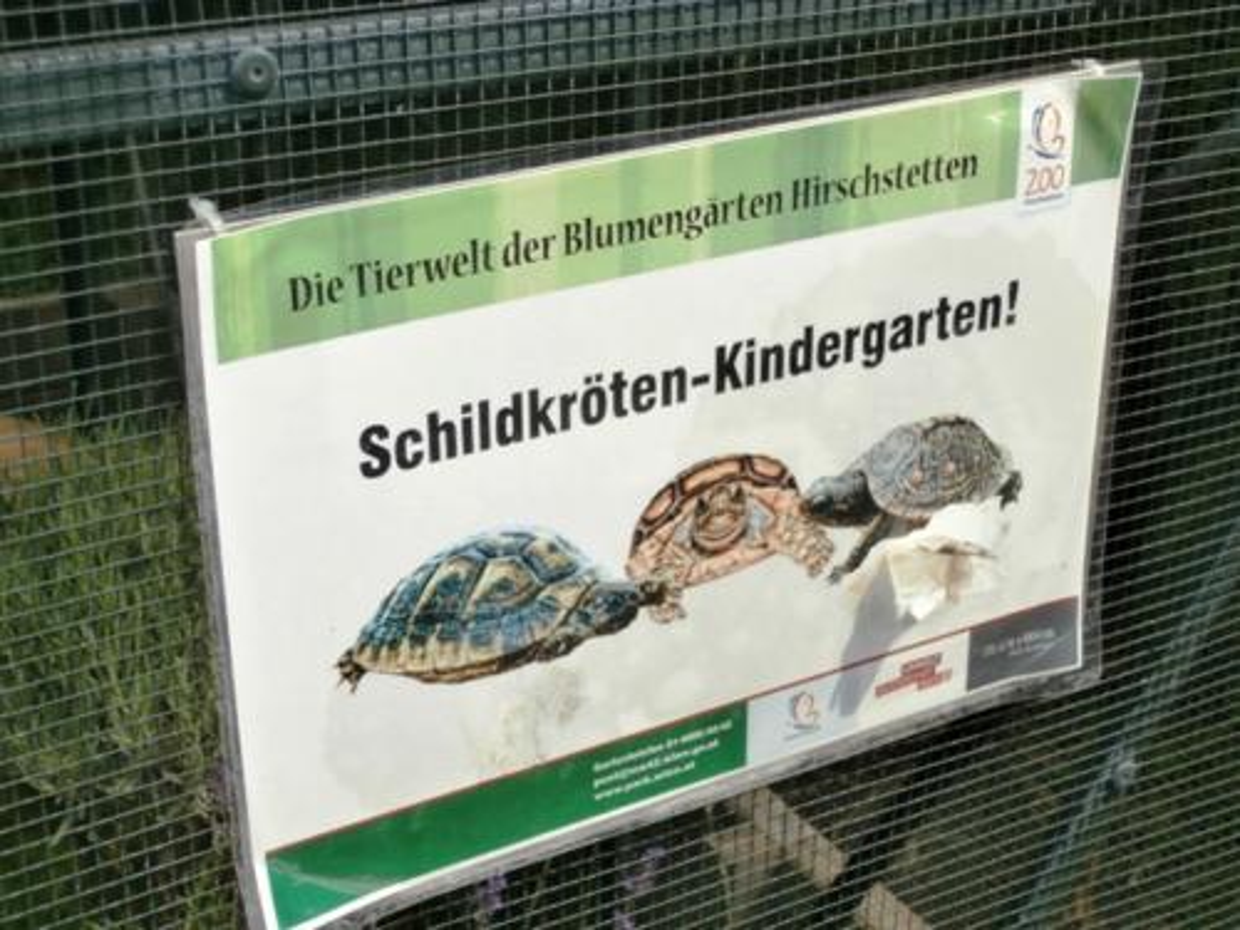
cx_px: 620
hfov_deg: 33.8
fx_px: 2042
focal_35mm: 57
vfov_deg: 25.7
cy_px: 465
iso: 100
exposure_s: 1/400
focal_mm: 10.11
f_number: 4.5
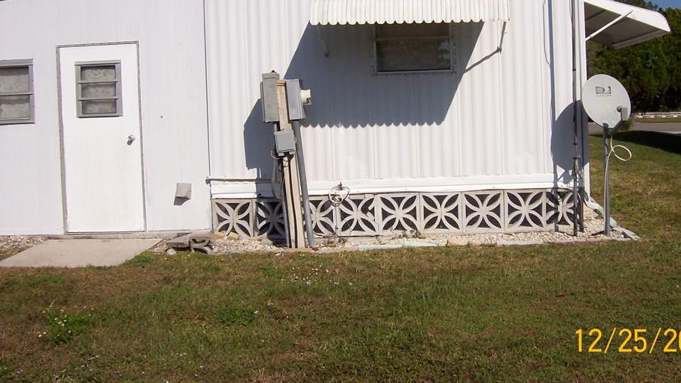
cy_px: 124
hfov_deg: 46.3
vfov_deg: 26.9
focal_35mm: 44
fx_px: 795
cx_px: 379
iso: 80
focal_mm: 6
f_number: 4.8
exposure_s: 1/1401
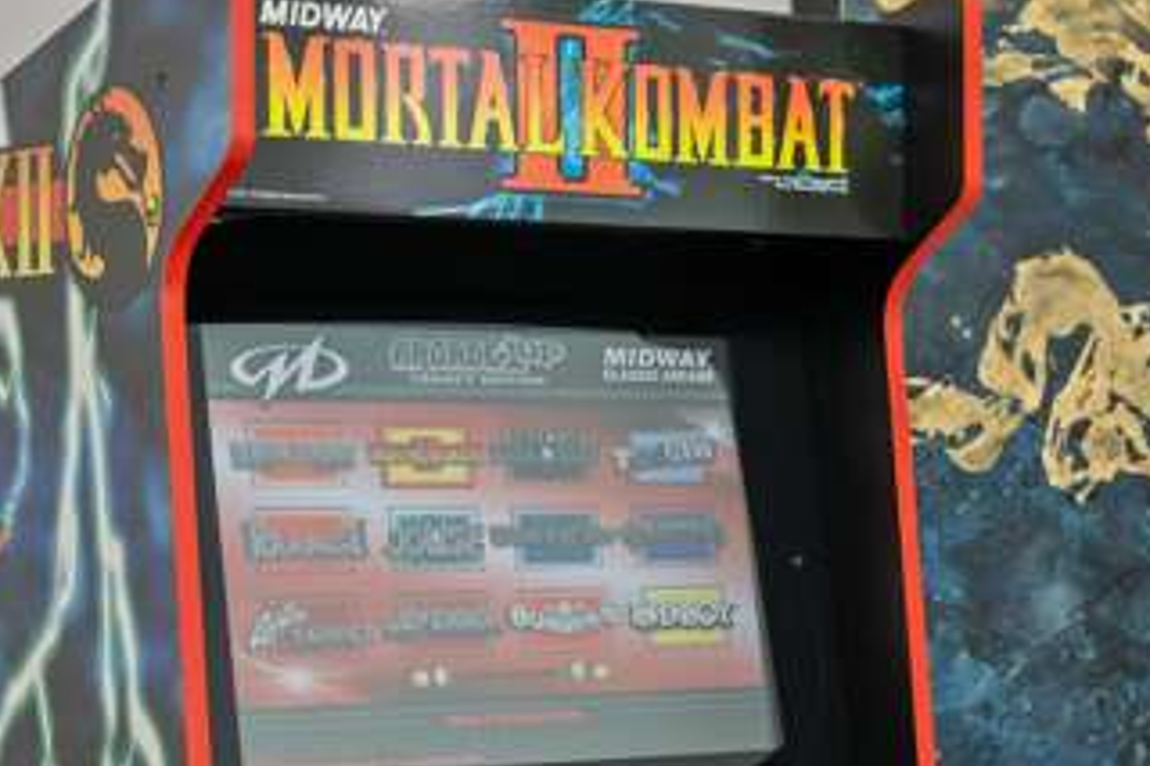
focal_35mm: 108
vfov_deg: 12.7
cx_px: 1290
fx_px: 3448
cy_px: 485
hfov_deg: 18.2
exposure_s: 1/125
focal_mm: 30
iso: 400
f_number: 4
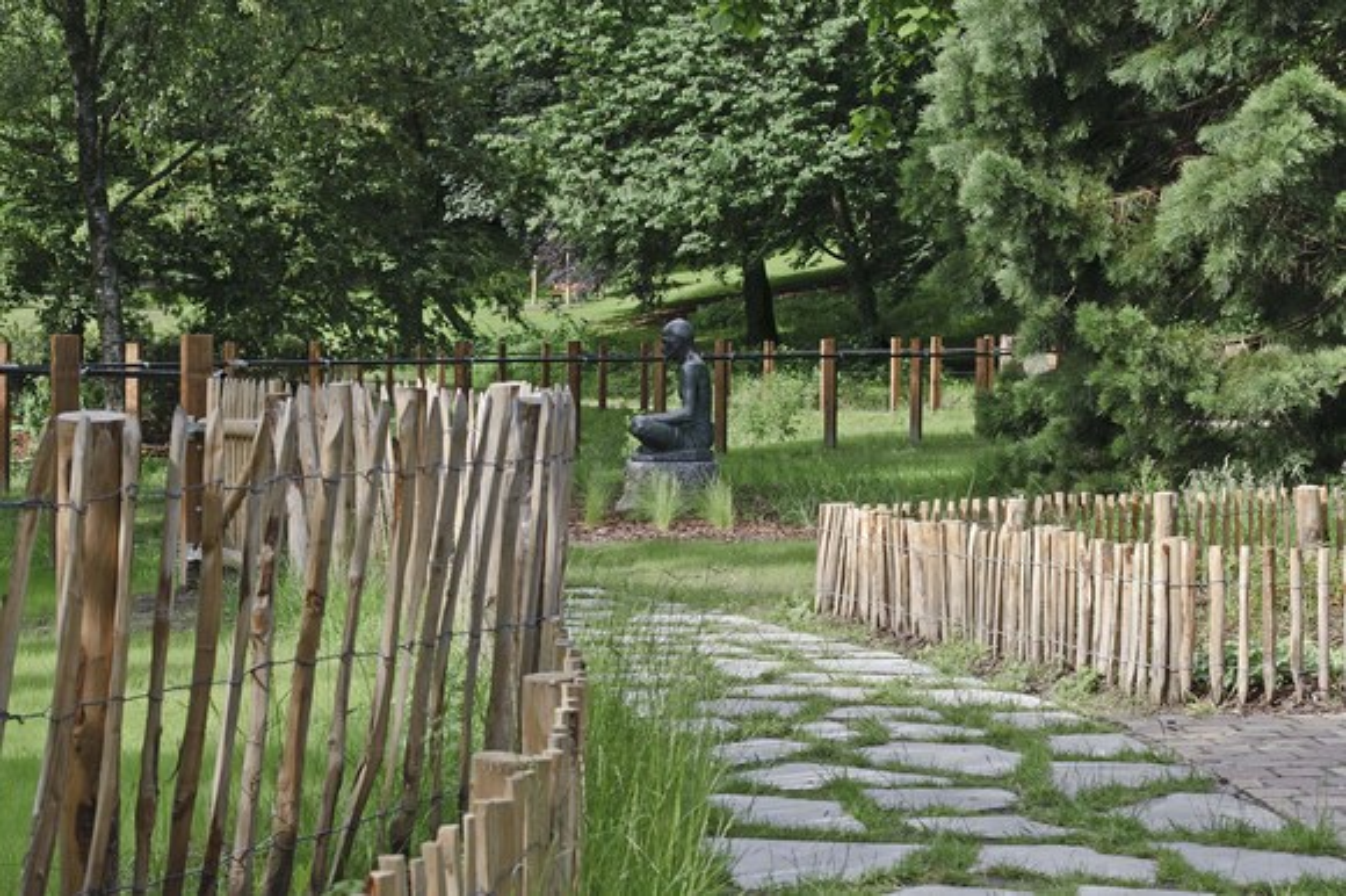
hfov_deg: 32.4
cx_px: 673
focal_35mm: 62
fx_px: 2317
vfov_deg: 21.9
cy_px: 448
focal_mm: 62
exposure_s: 1/320
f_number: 9
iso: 400
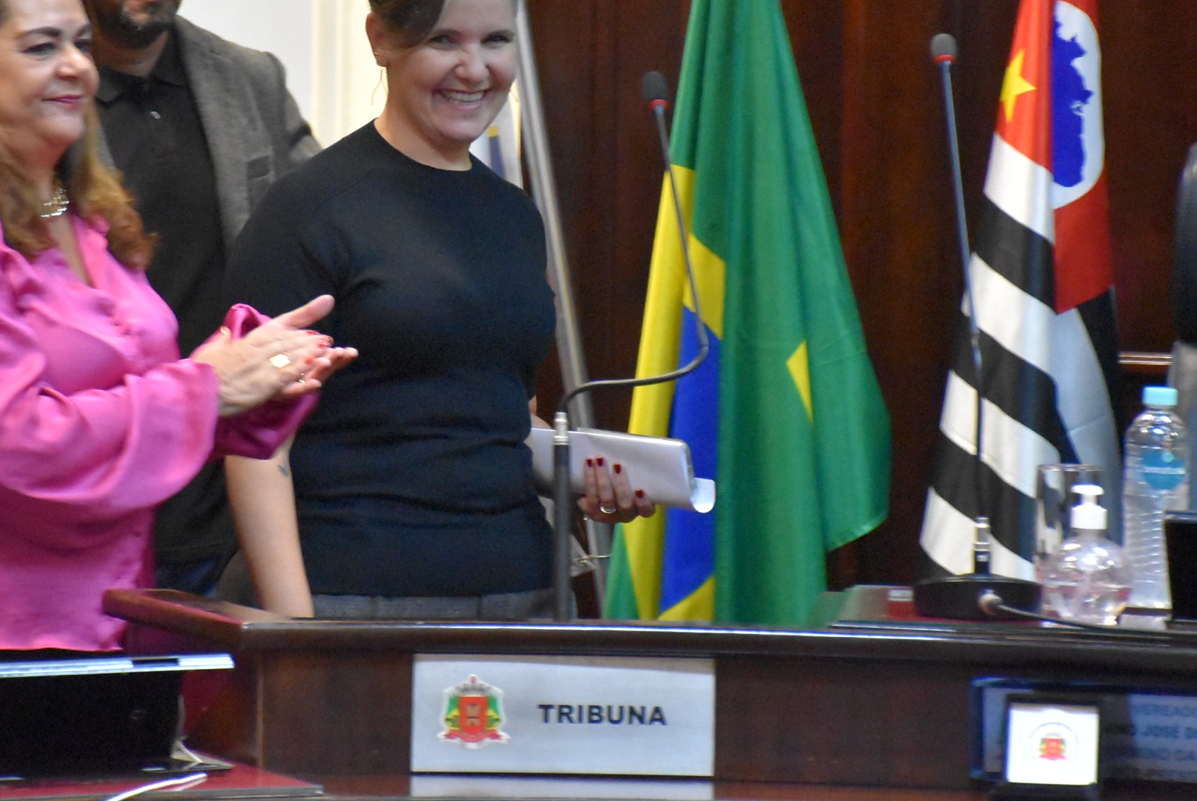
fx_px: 8020
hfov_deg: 8.5
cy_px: 228
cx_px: 442
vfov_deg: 5.7
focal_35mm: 241
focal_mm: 100
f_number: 5.6
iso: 9000
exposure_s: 1/125
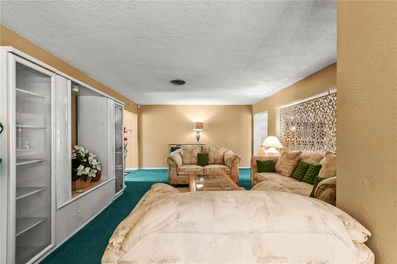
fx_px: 165
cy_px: 132
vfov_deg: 77.3
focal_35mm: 15
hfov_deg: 100.4
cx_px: 198
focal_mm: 10
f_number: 7.1
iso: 100
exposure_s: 1/2.5
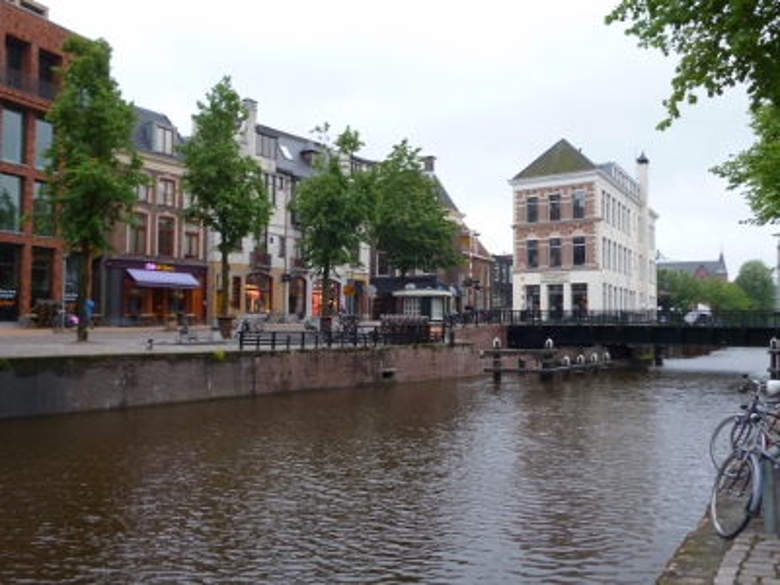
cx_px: 390
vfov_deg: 44.2
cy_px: 292
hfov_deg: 56.8
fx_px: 721
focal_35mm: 32
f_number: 3.3
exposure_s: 1/25
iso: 100
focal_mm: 5.7
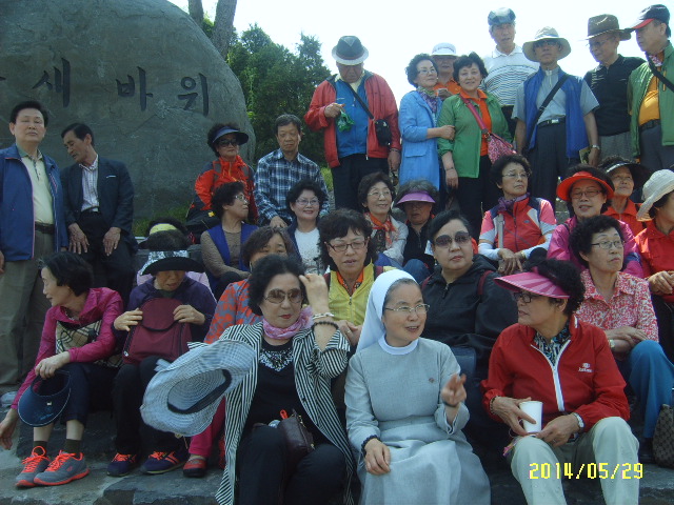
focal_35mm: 35
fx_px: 681
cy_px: 252
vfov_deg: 40.7
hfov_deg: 52.6
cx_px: 337
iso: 50
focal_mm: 5.8
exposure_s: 1/125
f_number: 5.8
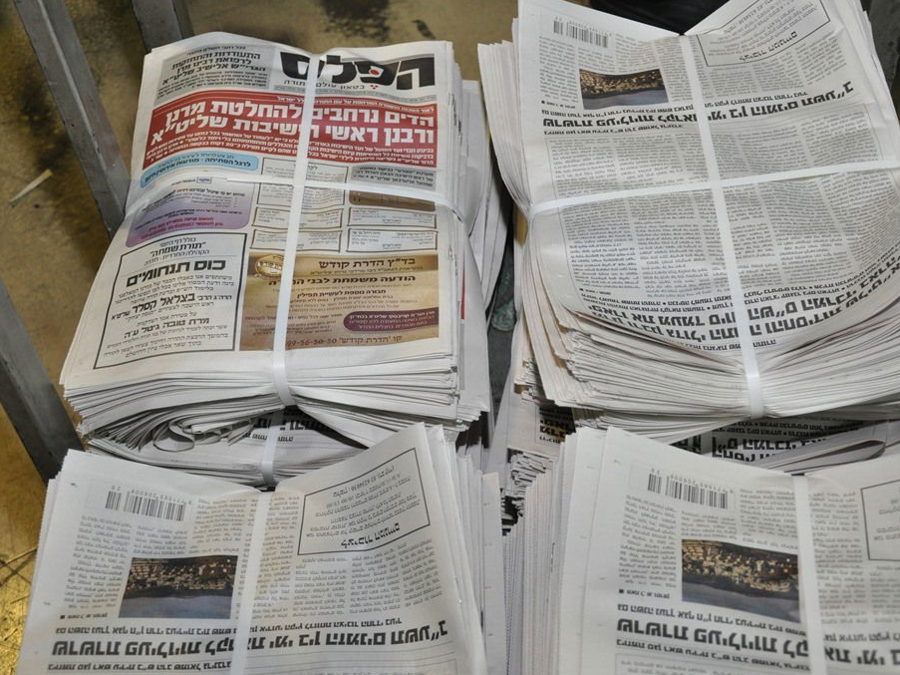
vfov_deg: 29.7
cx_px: 471
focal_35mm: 49
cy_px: 338
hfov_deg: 38.9
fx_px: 1274
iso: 800
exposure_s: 1/60
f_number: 4.2
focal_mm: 30
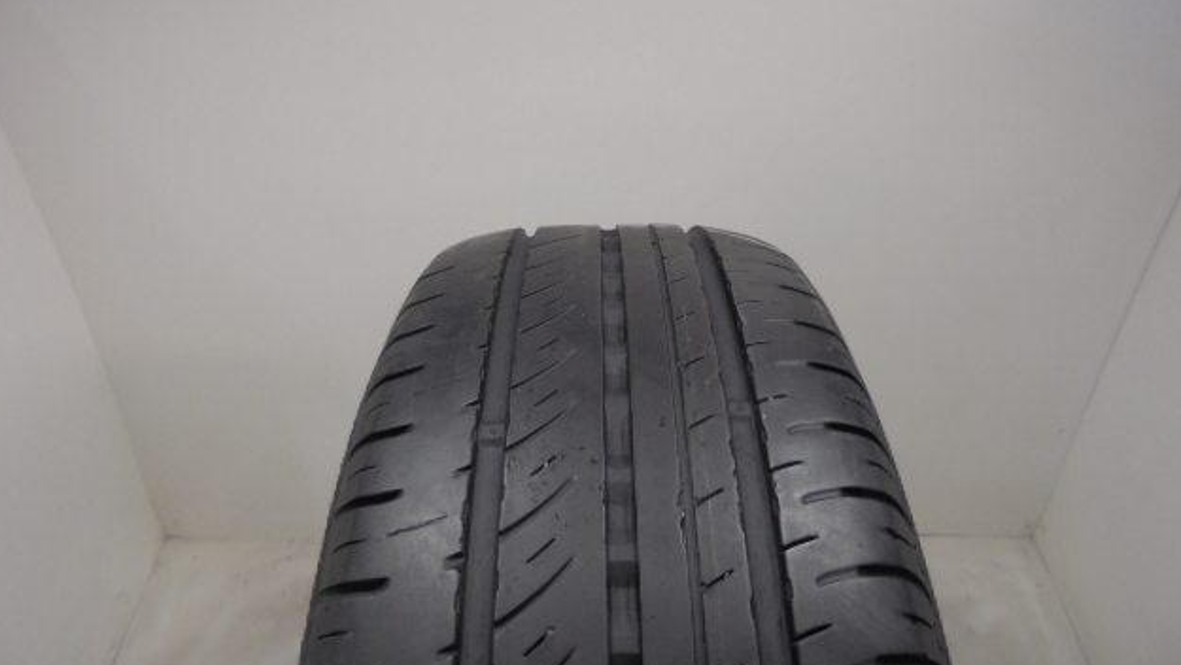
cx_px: 582
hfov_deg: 66.0
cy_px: 268
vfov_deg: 40.1
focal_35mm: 29
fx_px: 908
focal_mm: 4.6
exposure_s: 1/30
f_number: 3.5
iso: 100
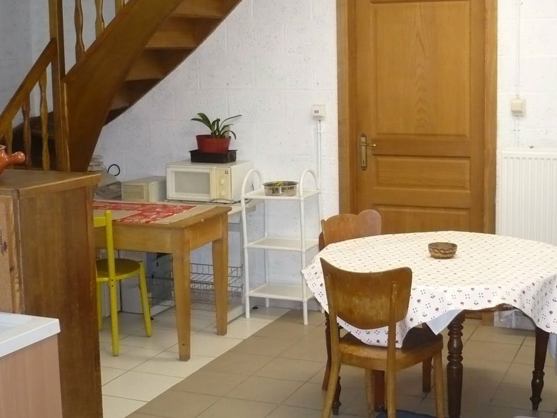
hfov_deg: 35.4
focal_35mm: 54
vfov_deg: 27.0
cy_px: 168
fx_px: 869
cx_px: 326
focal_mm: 5.8
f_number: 2.8
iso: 320
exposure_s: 1/30
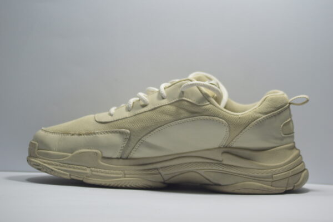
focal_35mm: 202
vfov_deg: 6.8
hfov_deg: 10.2
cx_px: 166
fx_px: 1872
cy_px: 111
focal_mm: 135
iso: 400
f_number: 4.2
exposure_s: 1/125
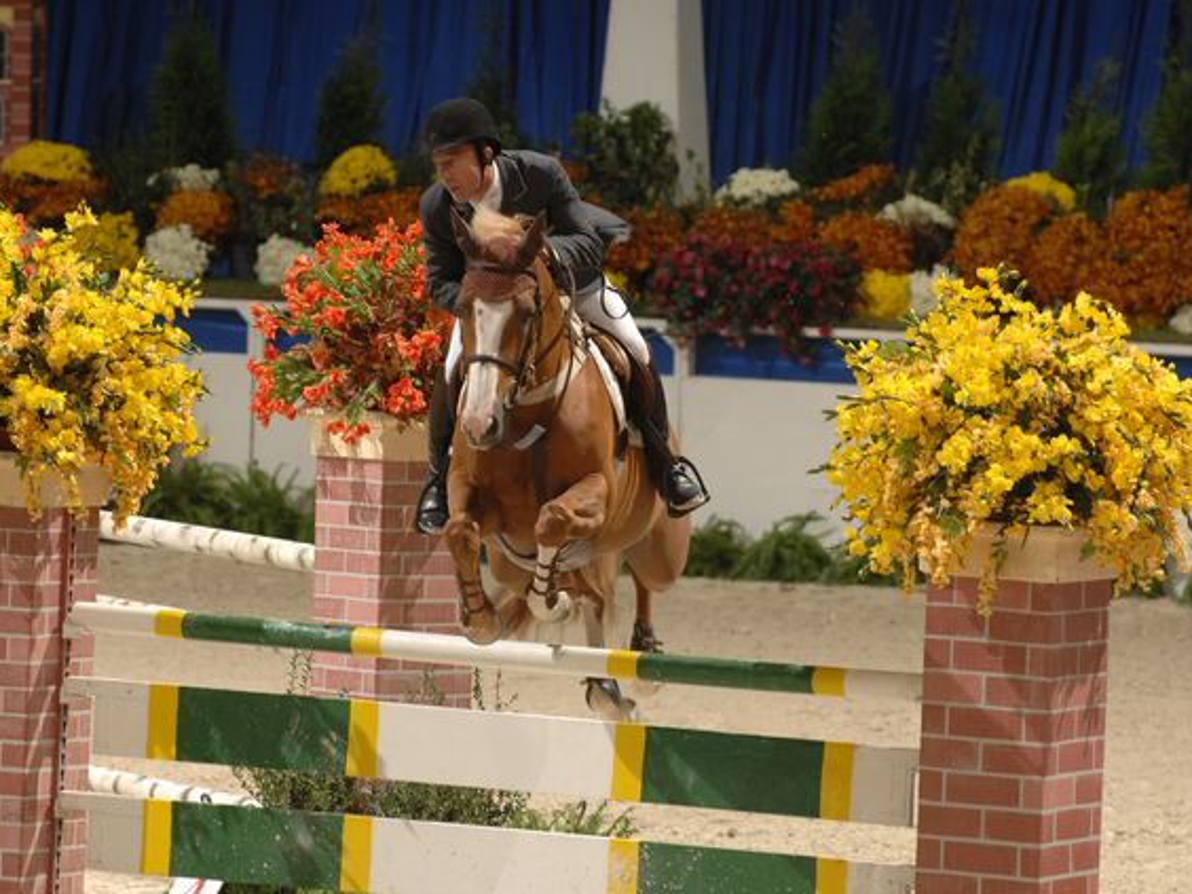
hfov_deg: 6.1
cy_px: 447
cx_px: 602
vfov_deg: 4.5
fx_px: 11260
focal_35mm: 327
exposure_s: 1/250
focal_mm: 200
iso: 320
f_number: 5
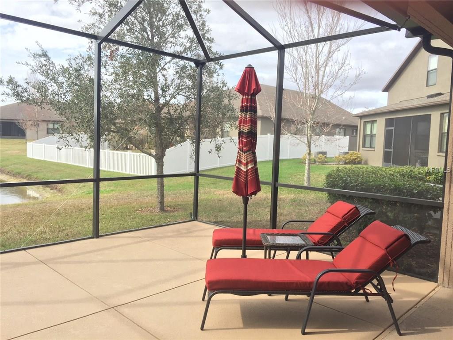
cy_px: 170
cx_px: 226
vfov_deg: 48.2
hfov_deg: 61.7
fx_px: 380
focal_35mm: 29
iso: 32
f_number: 2.2
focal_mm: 4.15
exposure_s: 1/370
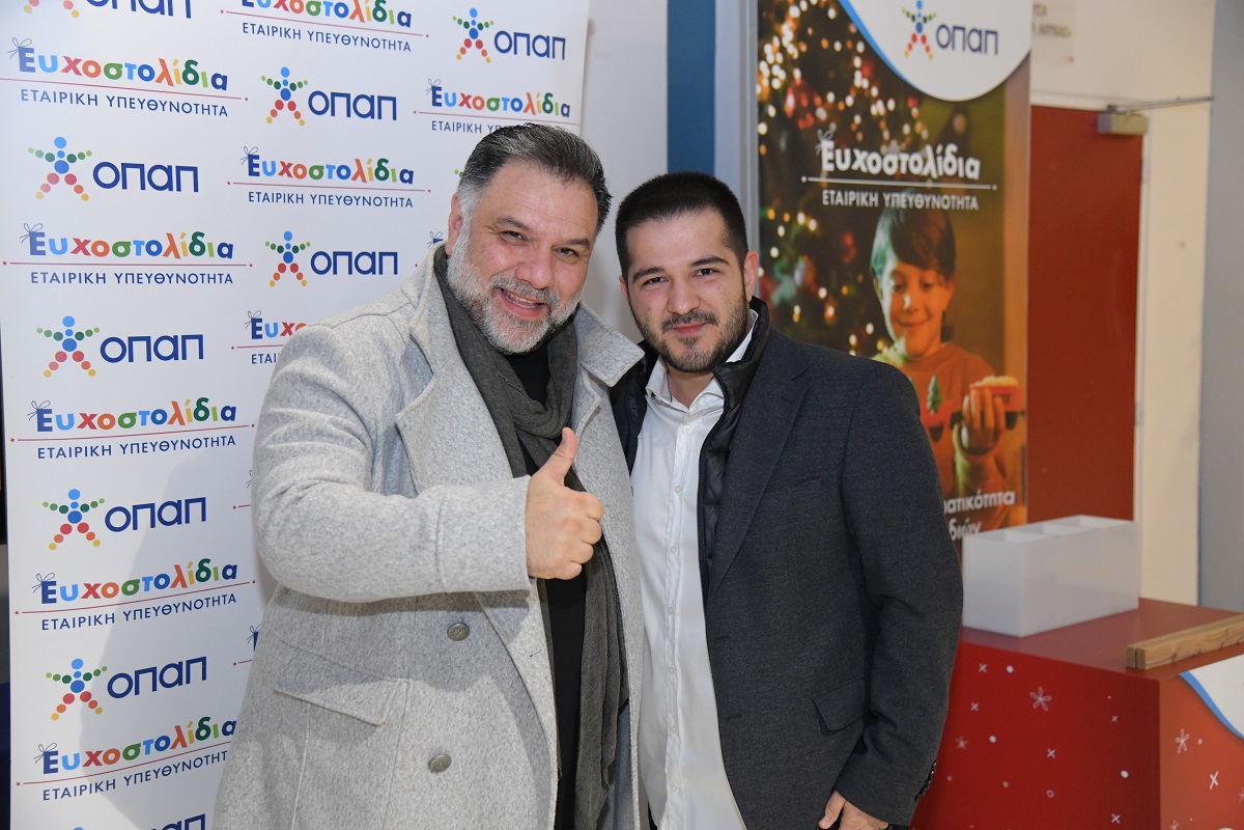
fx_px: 1520
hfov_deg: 44.5
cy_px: 415
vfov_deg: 30.5
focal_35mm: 44
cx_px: 622
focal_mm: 44
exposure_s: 1/250
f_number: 4
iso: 4000
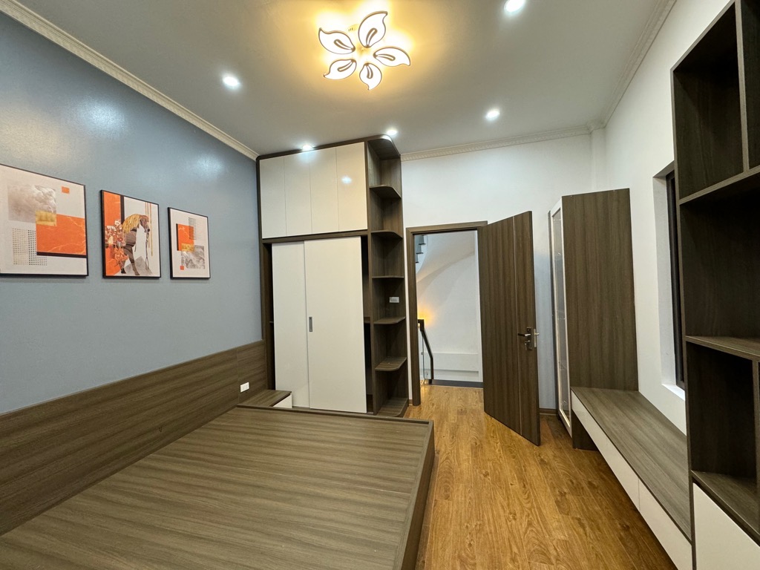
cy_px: 285
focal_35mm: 14
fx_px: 307
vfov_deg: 85.7
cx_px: 380
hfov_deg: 102.1
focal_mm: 2.22
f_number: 2.2
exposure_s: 1/100
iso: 250
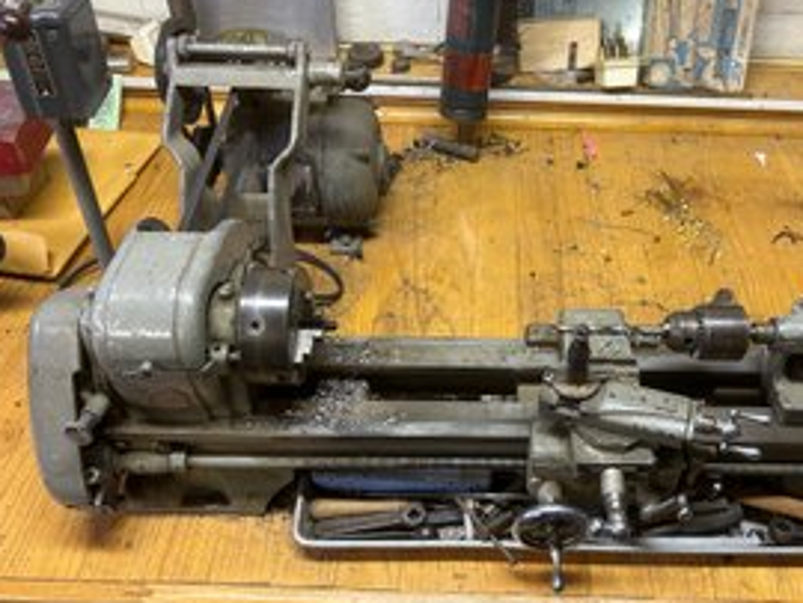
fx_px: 766
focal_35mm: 33
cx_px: 492
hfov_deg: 54.8
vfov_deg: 43.0
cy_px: 316
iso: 250
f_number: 1.5
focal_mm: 5.7
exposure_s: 1/60
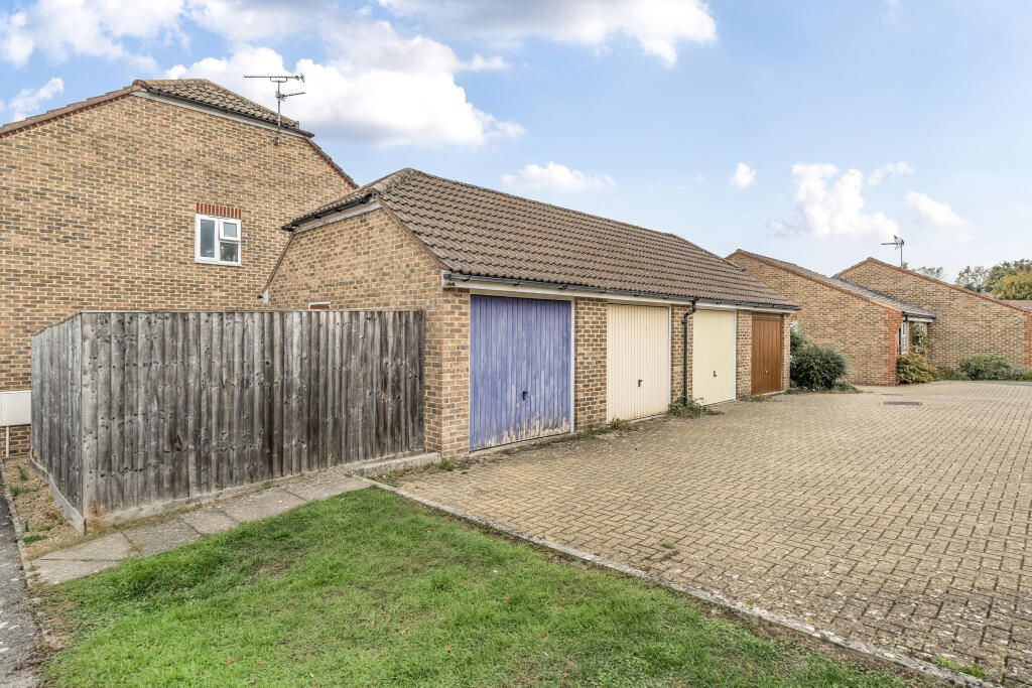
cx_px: 516
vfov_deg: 67.4
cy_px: 344
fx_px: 516
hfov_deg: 90.0
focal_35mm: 18
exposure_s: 1/160
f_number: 8
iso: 400
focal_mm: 12
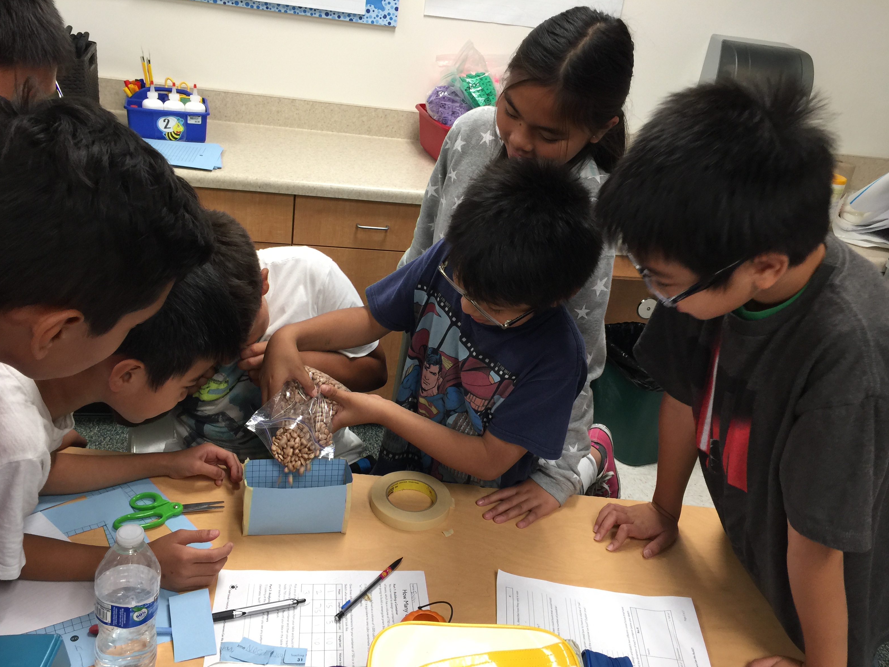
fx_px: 770
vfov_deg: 46.8
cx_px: 443
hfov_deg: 60.0
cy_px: 338
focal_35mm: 30
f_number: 2.2
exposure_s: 1/15
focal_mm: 4.15
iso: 32
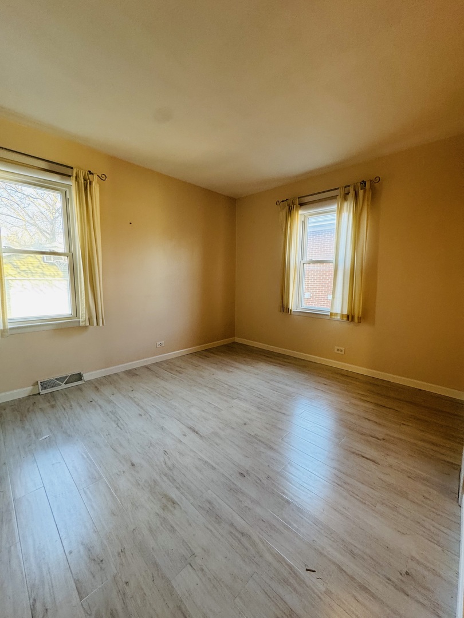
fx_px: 250
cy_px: 309
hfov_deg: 85.7
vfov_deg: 102.1
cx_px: 232
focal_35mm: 14
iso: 200
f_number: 2.2
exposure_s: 1/60
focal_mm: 2.22
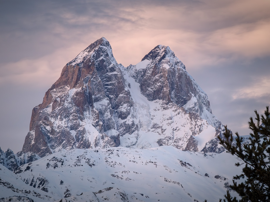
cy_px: 101
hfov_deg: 11.0
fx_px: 1404
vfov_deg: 8.3
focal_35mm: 180
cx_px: 130
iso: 500
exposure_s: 1/340
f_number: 11
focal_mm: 110.6
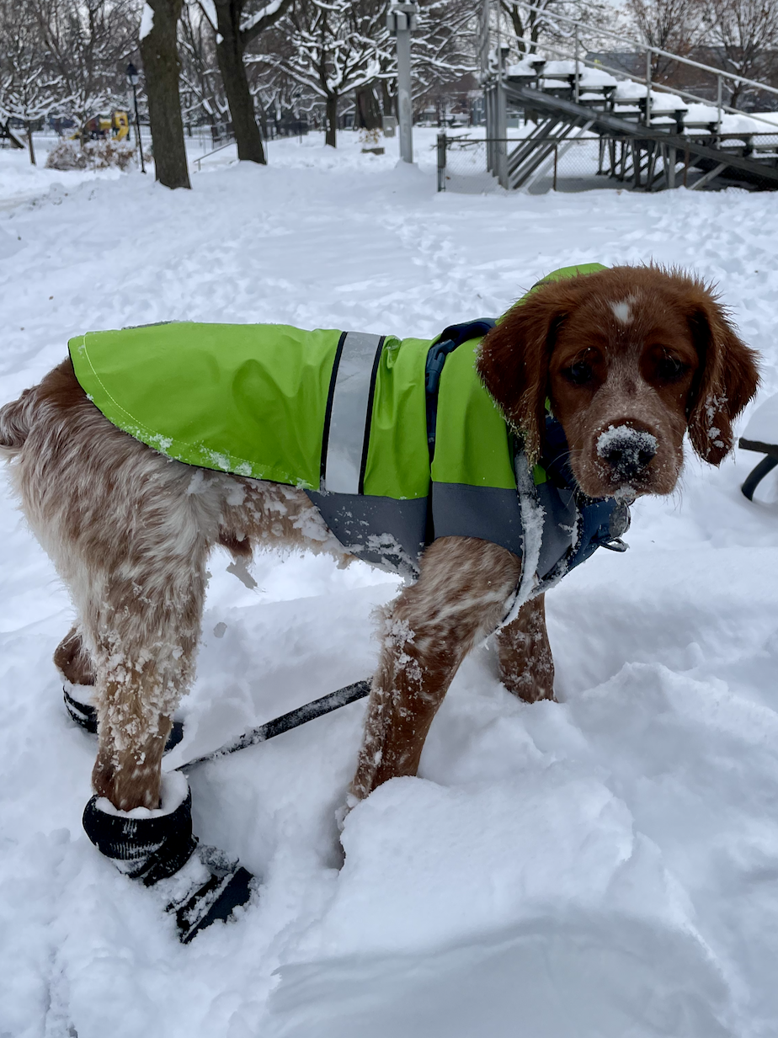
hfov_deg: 51.3
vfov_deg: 65.3
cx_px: 385
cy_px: 510
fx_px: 810
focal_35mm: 27
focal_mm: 4.2
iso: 32
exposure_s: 1/1618
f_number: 1.6
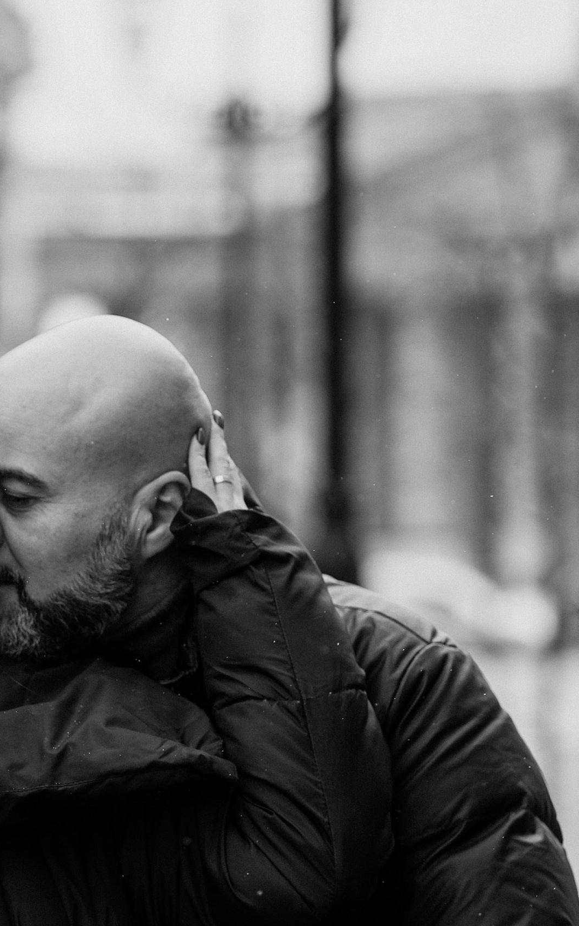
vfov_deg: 10.7
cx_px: 72
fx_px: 4947
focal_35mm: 196
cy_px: 477
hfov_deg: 6.7
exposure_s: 1/1000
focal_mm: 85
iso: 250
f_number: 2.5
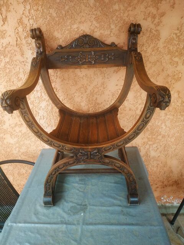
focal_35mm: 24
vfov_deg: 71.6
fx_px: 170
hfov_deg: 56.8
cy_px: 122
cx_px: 92
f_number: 1.9
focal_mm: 3.94
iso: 100
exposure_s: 1/100
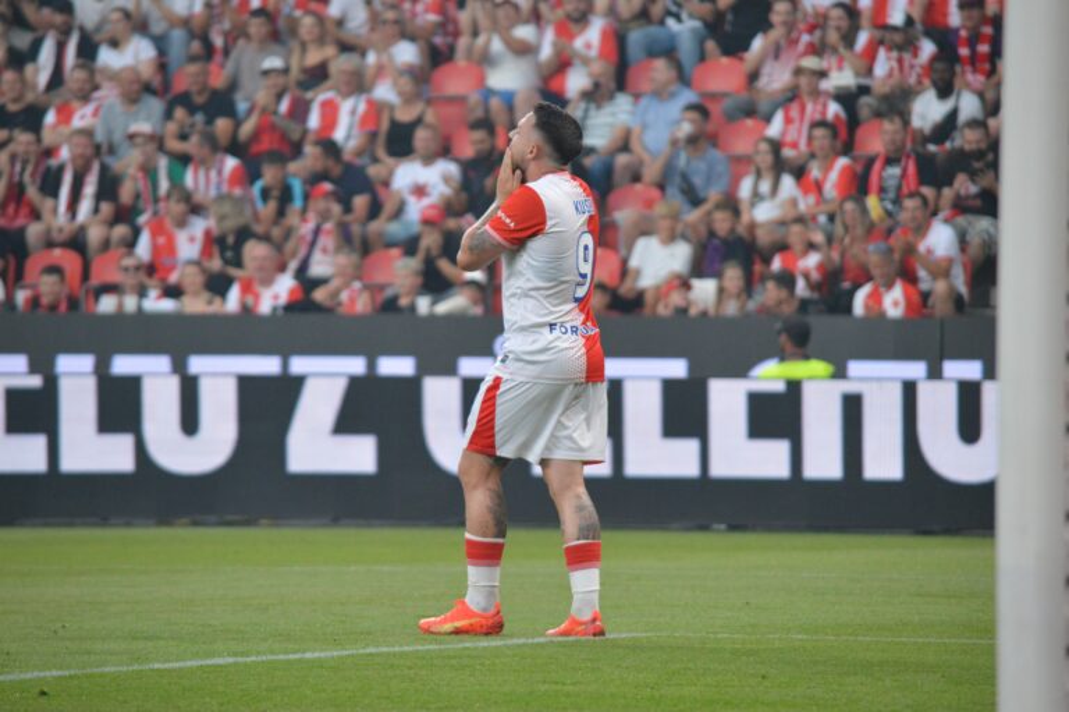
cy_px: 356
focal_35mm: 315
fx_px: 9347
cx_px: 534
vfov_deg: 4.4
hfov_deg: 6.5
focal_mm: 210
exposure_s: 1/640
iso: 1600
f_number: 5.3
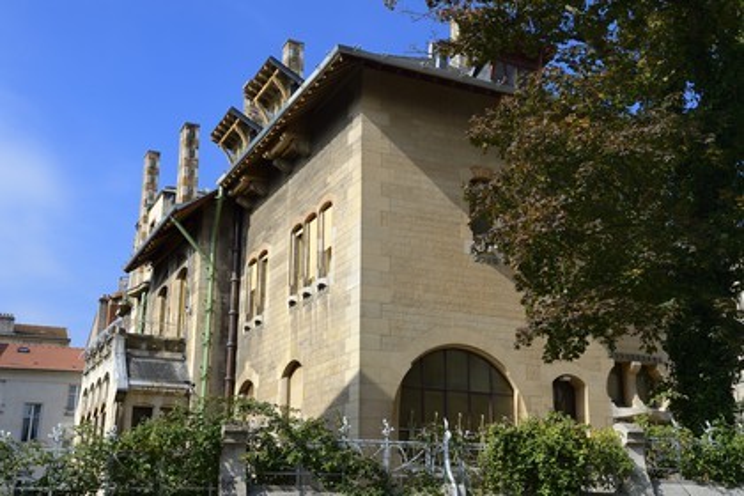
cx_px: 372
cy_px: 248
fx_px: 868
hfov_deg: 46.4
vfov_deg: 31.9
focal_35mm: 42
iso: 200
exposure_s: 1/320
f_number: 10
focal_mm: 42
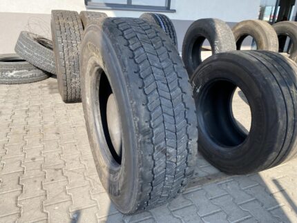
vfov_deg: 53.1
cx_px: 148
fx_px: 223
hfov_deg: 67.3
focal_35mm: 26
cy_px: 112
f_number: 1.8
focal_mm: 4.25
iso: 32
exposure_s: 1/719
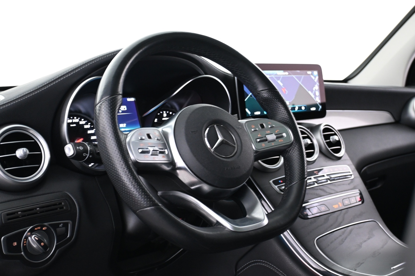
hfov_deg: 43.0
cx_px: 208
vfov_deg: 29.4
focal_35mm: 46
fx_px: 527
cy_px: 138
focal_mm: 30.5
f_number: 4.8
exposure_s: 1/13
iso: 1600
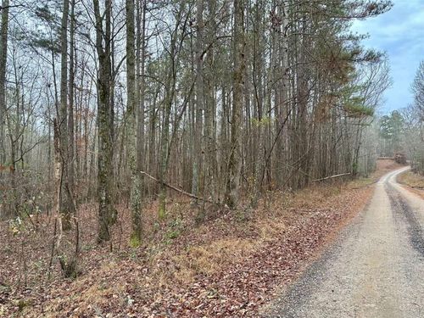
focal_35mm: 24
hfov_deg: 71.6
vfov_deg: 56.8
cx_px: 212
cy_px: 159
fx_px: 294
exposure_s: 1/125
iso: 100
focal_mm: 6.86
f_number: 1.78
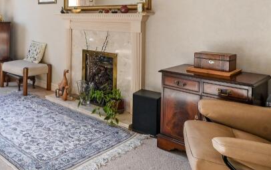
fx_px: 266
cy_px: 13
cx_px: 32
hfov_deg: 48.8
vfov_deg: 33.3
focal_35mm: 36
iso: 400
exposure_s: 1/30
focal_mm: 14
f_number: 9
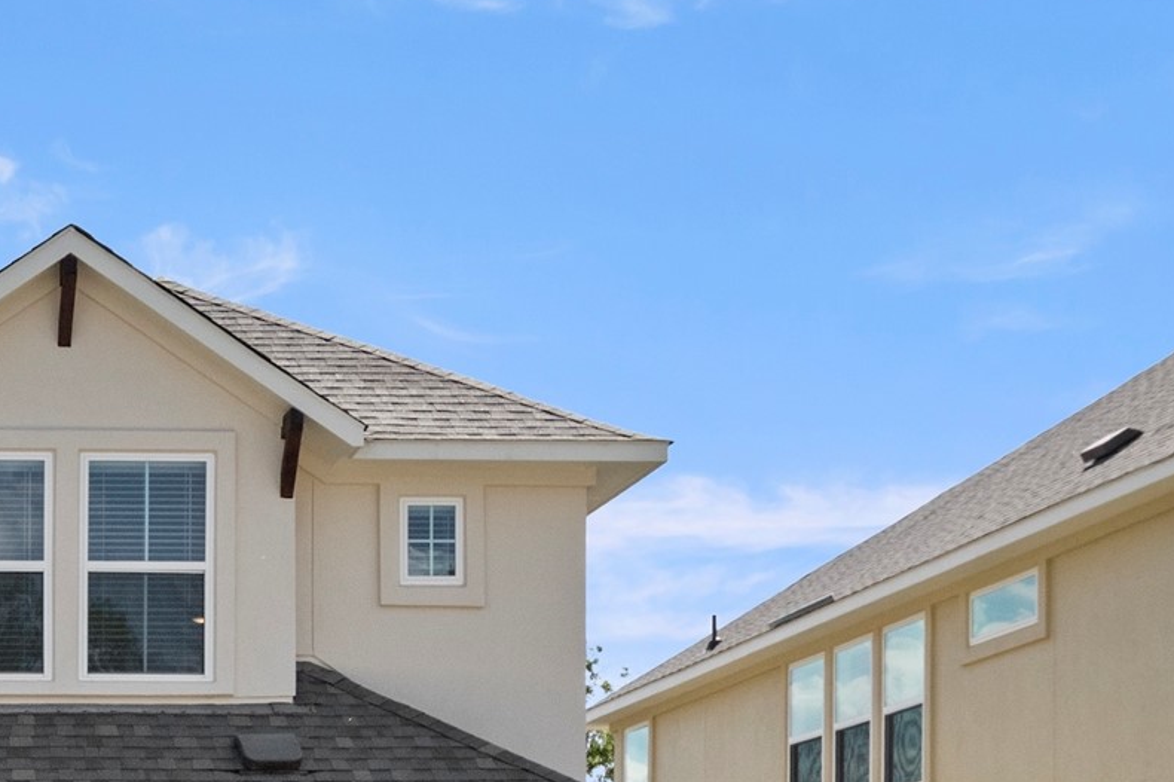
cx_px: -178
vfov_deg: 13.7
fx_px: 3227
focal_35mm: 99
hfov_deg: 19.6
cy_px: 696
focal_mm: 24
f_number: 8
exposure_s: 1/800
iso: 400
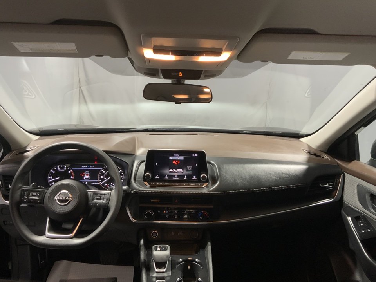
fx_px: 315
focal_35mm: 29
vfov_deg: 48.2
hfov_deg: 61.7
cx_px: 188
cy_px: 141
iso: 100
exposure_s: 1/60
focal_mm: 3
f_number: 1.8
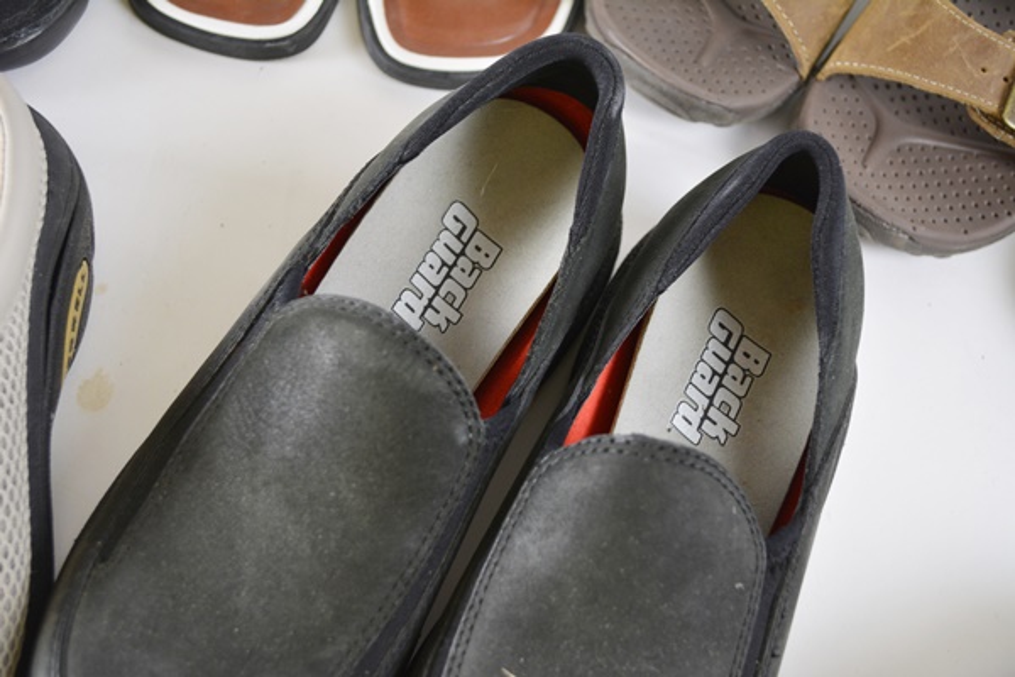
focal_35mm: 39
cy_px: 338
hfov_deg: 49.6
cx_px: 508
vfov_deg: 34.2
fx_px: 1099
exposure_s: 1/80
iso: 400
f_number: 4.2
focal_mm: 26
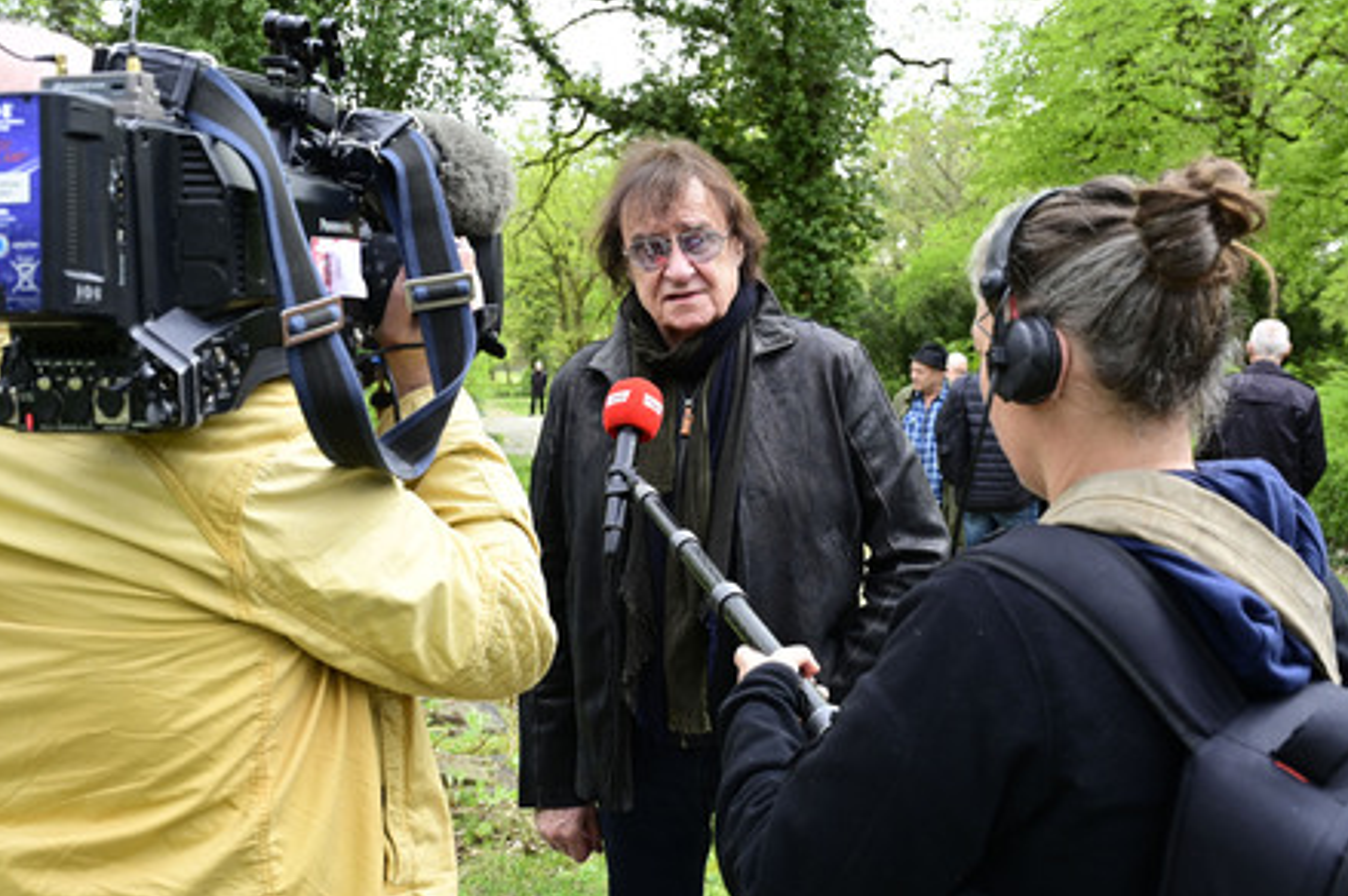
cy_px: 457
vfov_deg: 34.2
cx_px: 680
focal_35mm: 39
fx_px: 1459
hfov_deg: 49.6
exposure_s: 1/250
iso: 800
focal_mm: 38
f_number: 7.1
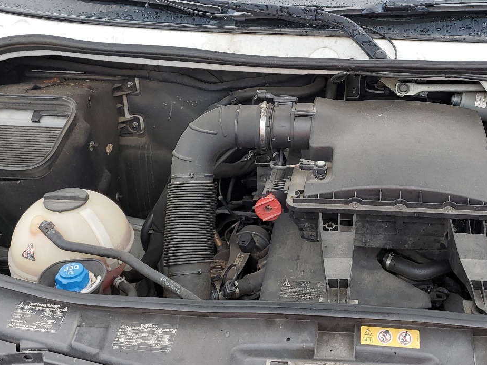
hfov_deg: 40.7
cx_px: 374
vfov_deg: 31.8
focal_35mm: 45
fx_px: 633
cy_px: 113
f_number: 1.5
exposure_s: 1/294
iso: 50
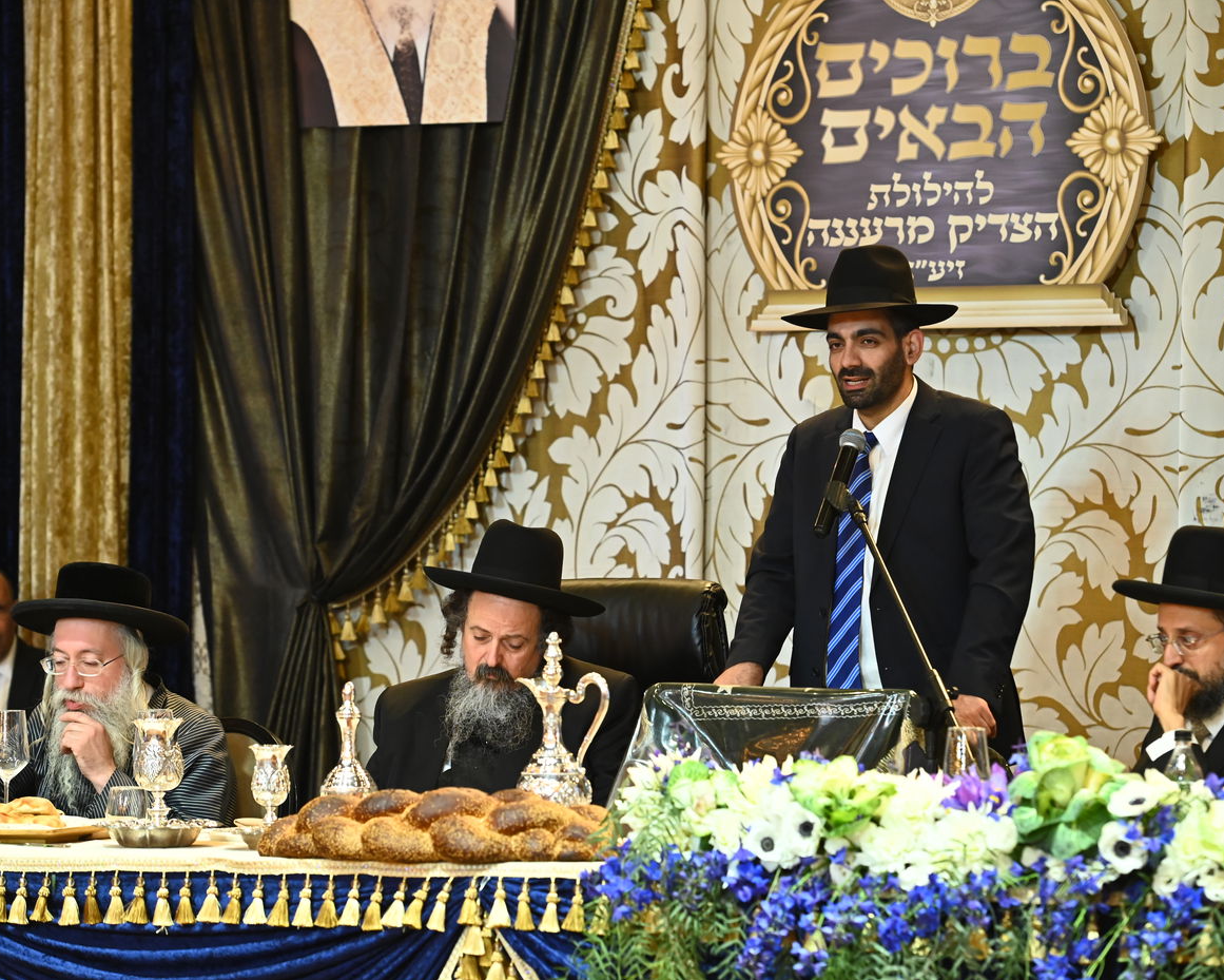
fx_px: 5326
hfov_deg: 13.1
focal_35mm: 147
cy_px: 490
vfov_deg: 10.5
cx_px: 654
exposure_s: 1/200
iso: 2500
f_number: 4.5
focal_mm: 130
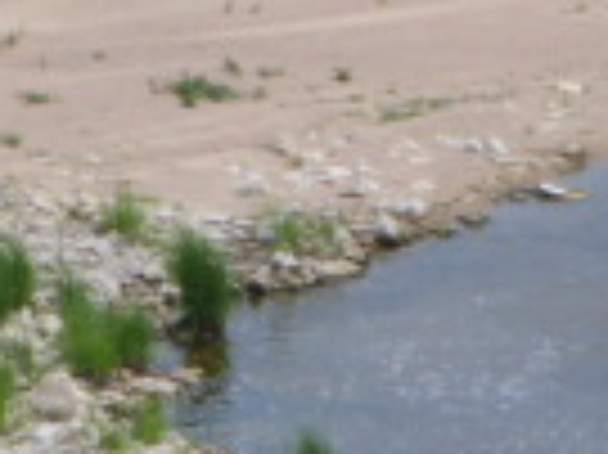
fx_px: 8090
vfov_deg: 3.2
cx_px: -622
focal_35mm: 461
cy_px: -467
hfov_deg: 4.2
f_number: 5.2
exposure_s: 1/125
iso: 100
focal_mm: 16.1
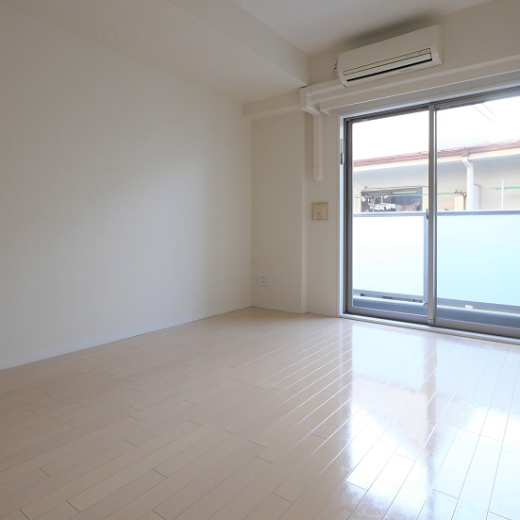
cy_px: 226
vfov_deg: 69.3
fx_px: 374
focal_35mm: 22
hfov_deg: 69.3
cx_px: 226
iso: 640
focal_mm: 7
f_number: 4
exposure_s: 1/50
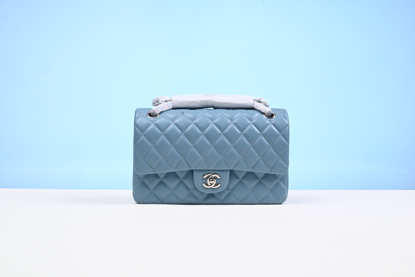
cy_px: 138
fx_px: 461
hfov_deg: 48.4
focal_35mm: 40
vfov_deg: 33.4
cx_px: 208
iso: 100
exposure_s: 1/2
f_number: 16
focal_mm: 40
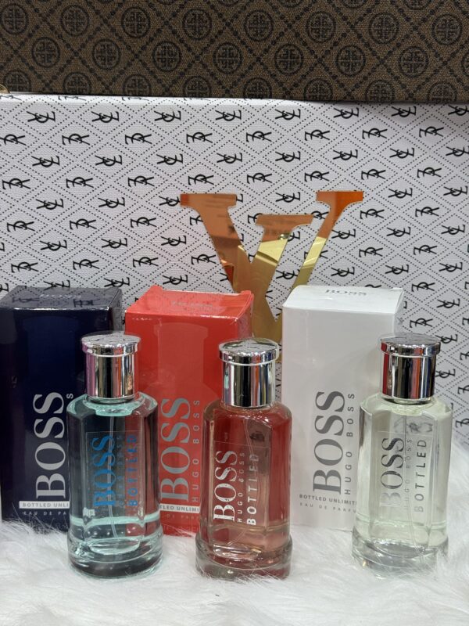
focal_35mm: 48
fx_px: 867
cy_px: 313
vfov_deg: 39.7
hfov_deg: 30.3
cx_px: 234
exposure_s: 1/100
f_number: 1.78
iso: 80
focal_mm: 6.76
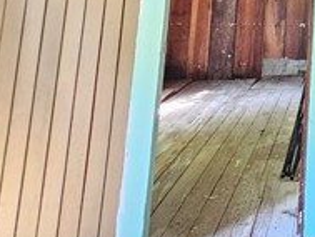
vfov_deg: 26.6
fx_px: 401
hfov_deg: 30.1
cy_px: -88
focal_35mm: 44
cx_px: 443
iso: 1600
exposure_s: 1/24
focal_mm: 2.2
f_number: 2.2
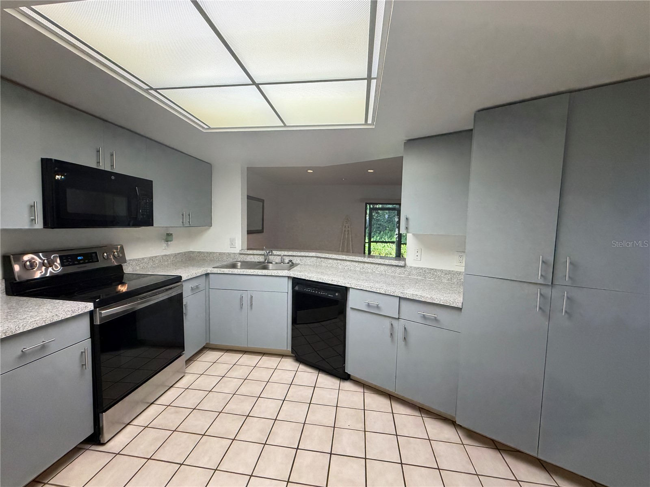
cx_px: 325
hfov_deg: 102.1
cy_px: 244
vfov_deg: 85.7
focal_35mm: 14
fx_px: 263
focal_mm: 2.22
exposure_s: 1/120
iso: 250
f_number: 2.2
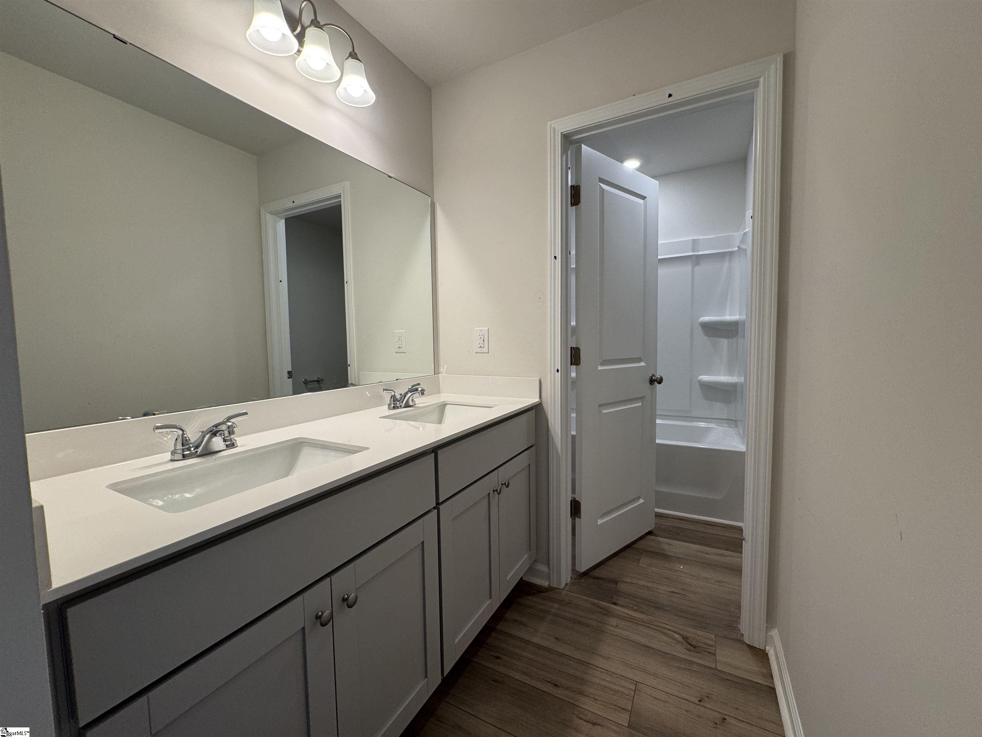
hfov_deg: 102.1
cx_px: 491
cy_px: 368
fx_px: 397
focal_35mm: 14
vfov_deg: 85.7
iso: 100
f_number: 2.2
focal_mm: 2.22
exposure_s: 1/120
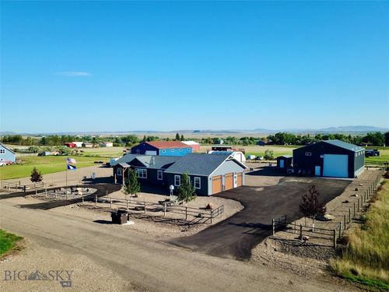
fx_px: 292
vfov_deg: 53.1
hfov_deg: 67.3
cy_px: 146
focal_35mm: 26
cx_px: 194
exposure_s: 1/1250
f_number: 2.2
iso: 100
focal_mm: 4.73
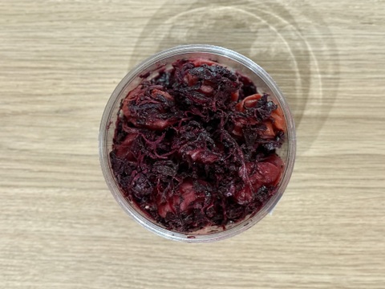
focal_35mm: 48
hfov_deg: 39.7
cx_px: 192
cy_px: 144
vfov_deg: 30.3
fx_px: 534
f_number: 1.78
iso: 500
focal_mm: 6.76
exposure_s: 1/37
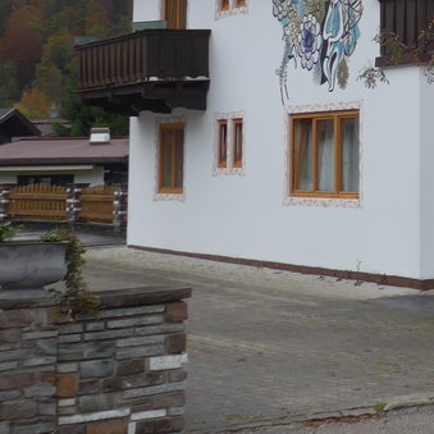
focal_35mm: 97
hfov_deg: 16.3
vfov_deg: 17.1
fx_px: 1376
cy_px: -84
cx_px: 667
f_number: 2.8
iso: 80
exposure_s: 1/200
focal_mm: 6.5
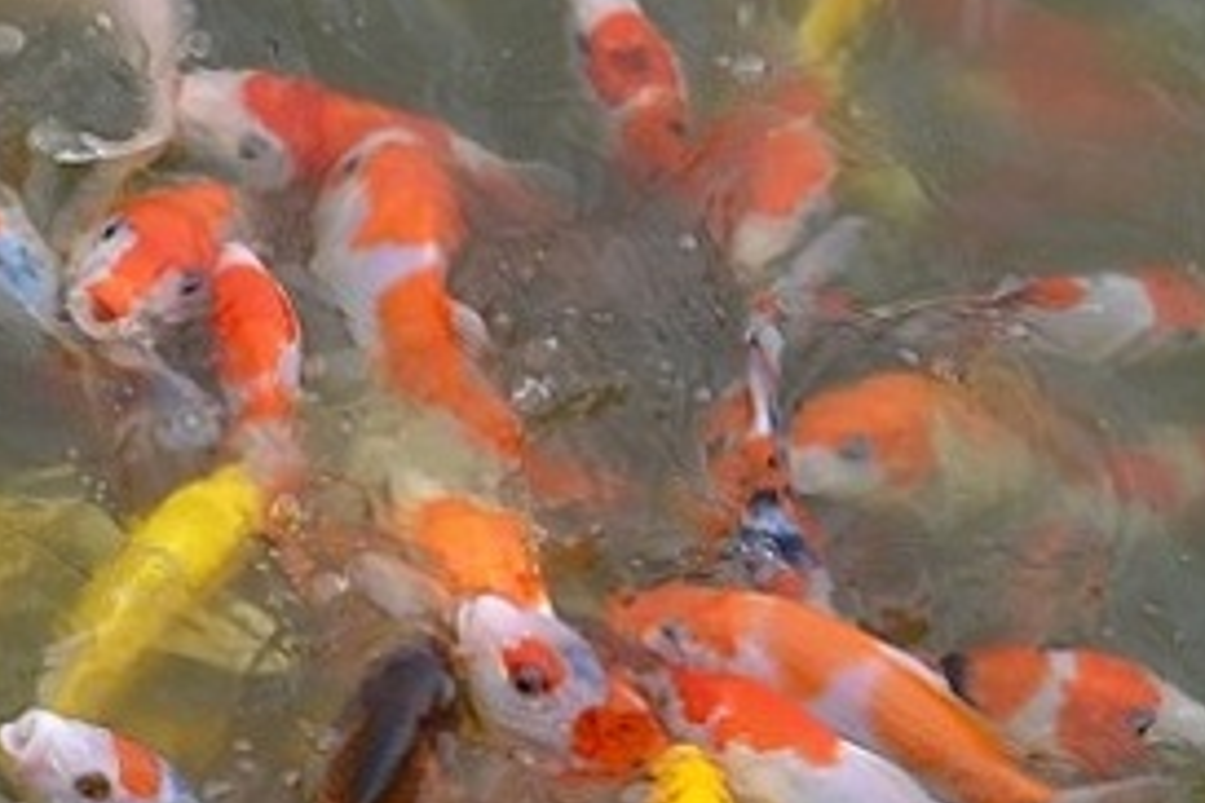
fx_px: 7832
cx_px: -1004
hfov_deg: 8.4
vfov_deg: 5.9
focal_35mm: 234
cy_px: 320
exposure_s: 1/160
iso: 100
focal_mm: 36
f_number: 6.3
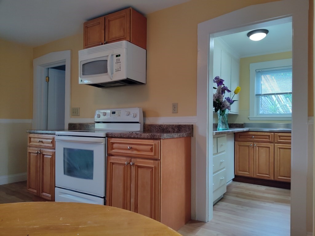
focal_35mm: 27
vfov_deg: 51.4
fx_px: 246
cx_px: 158
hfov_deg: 65.3
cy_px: 118
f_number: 1.79
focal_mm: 4.71
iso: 234
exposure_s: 1/50
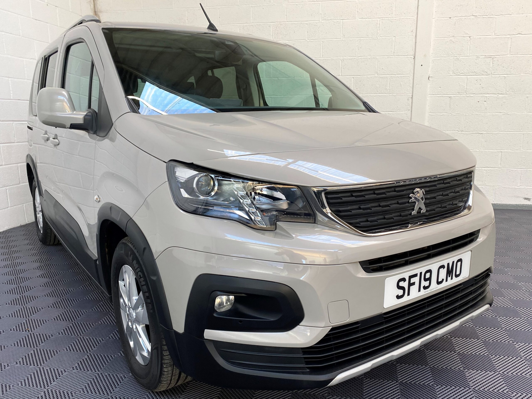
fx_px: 400
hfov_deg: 67.3
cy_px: 200
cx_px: 266
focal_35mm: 26
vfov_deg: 53.1
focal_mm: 4.25
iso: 80
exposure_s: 1/100
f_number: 1.8
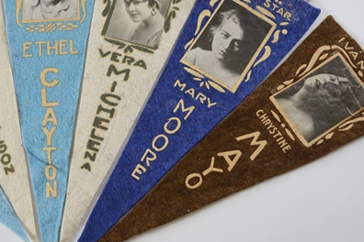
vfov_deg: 26.9
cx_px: 119
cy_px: 83
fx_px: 506
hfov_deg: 39.1
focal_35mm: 50
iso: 360
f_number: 5.6
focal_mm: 22
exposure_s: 1/125
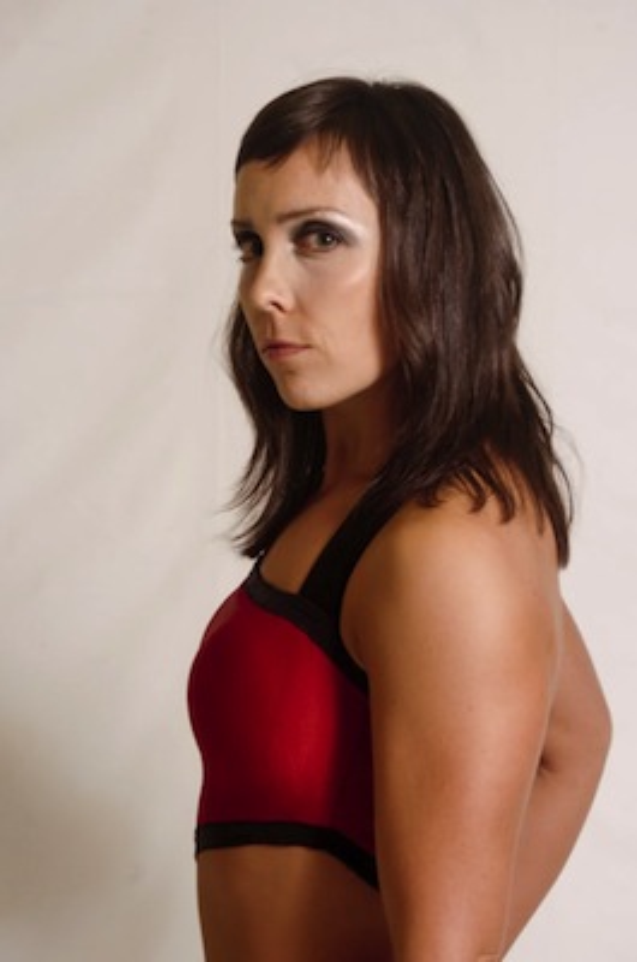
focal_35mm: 120
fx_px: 3199
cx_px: 318
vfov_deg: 17.1
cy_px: 481
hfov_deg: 11.4
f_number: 6.7
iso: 200
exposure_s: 1/60
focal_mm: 80
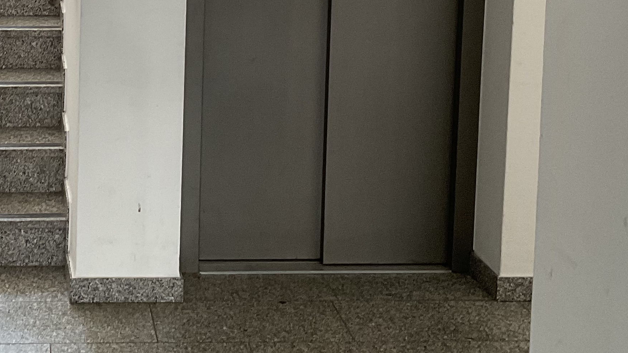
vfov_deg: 15.9
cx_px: 114
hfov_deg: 28.3
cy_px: -63
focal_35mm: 73
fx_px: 1216
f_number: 1.8
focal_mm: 3
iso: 64
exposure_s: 1/87
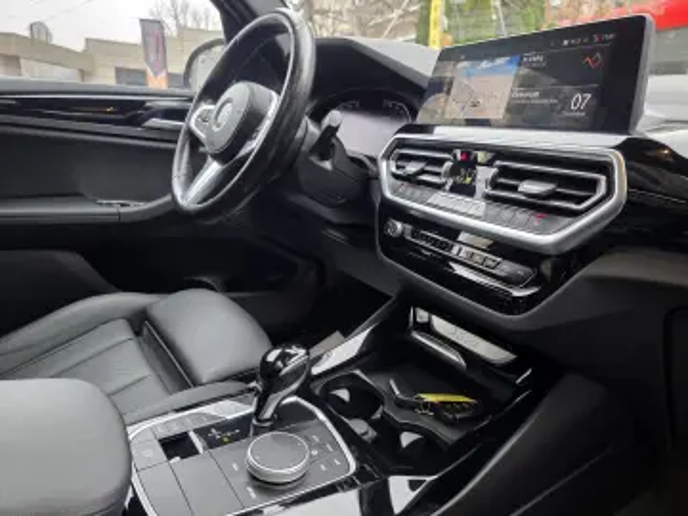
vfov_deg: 58.9
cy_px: 258
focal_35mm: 23
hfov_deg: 73.9
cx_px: 344
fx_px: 457
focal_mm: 6.3
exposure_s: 1/61
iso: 200
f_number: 1.7
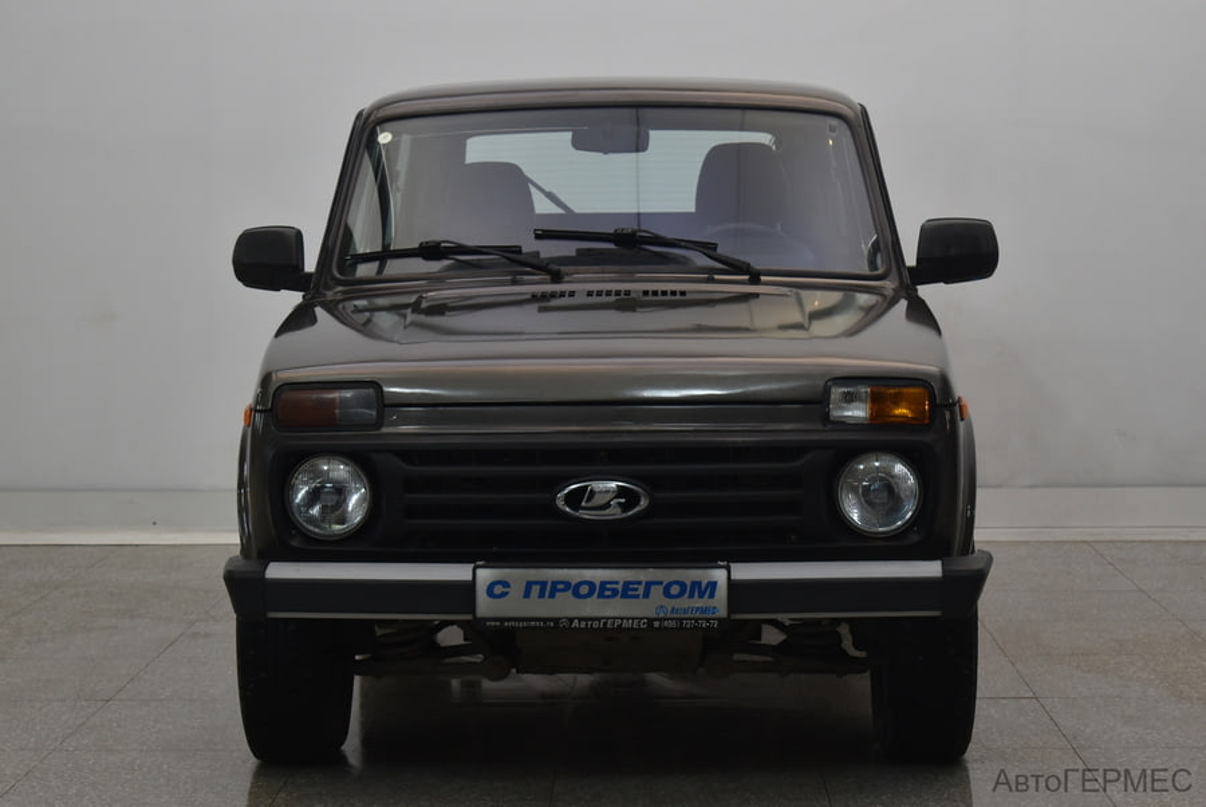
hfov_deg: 28.0
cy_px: 404
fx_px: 2414
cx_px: 603
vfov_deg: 19.0
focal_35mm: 72
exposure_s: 1/60
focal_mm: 48
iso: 560
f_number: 5.3
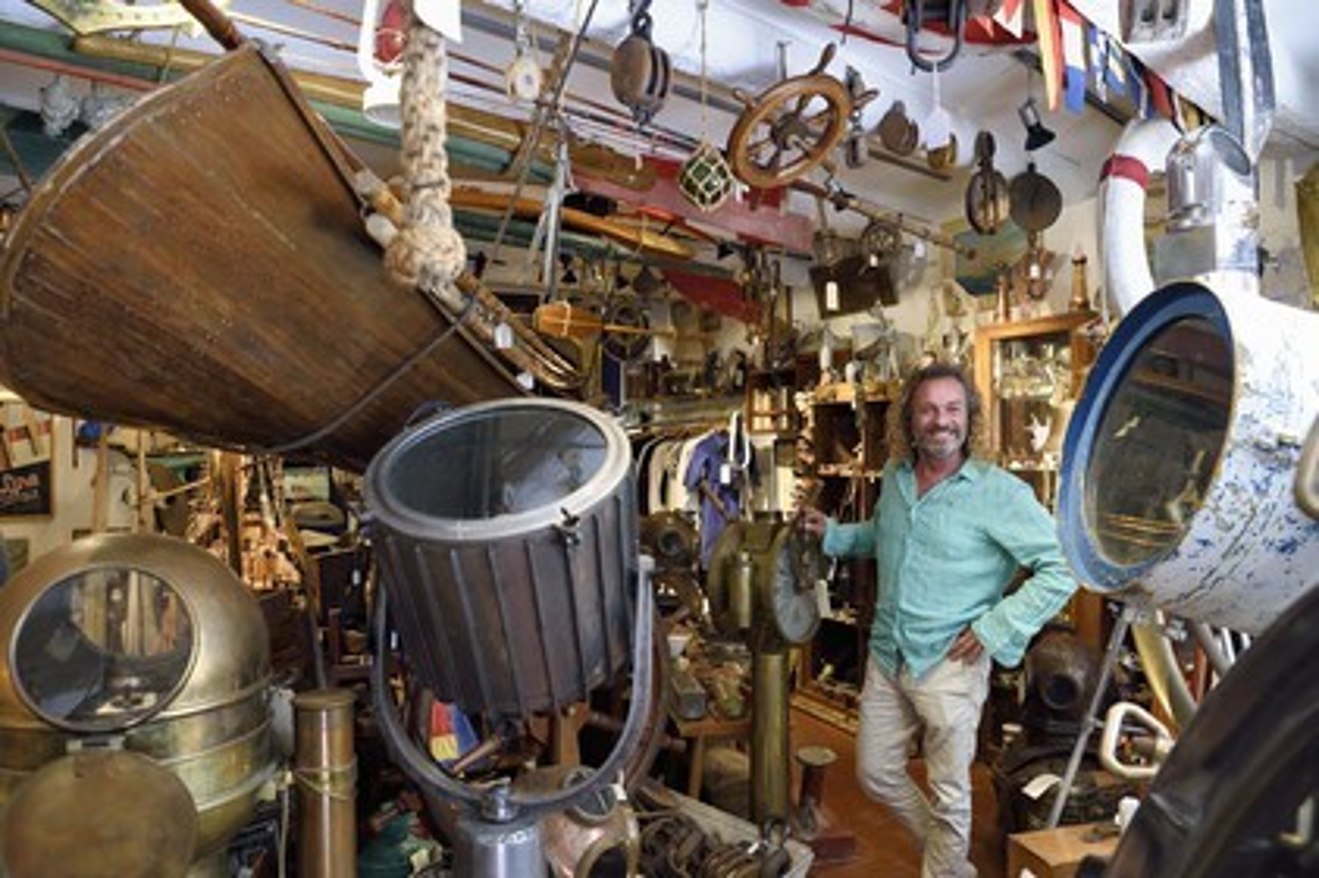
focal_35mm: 26
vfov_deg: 49.5
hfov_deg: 69.4
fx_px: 952
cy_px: 439
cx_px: 660
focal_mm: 26
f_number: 7.1
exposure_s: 1/15
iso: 800
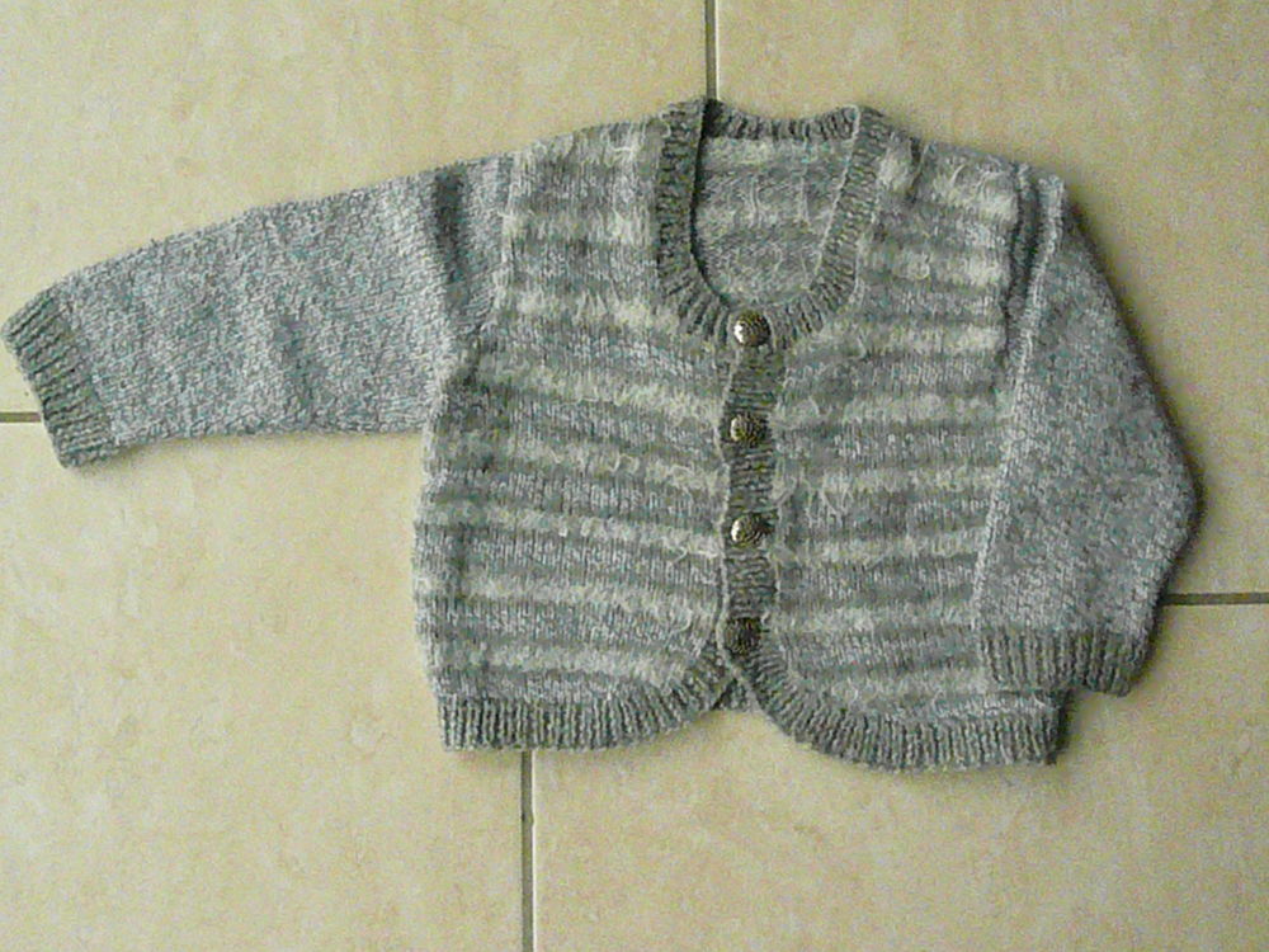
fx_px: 1686
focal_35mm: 46
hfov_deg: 41.2
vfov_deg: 31.5
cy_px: 476
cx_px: 634
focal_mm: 7.5
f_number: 10
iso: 3200
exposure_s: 1/500
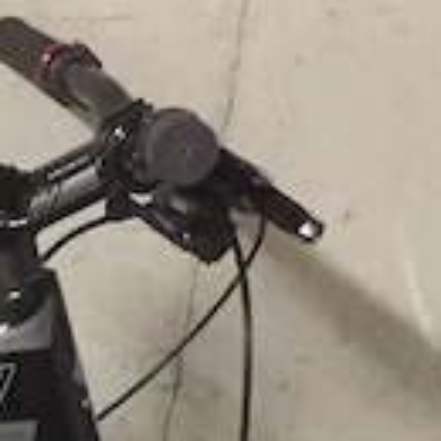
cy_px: 790
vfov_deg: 10.4
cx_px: -410
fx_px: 2277
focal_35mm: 158
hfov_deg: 10.3
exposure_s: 1/15
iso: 320
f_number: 2.2
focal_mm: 4.15
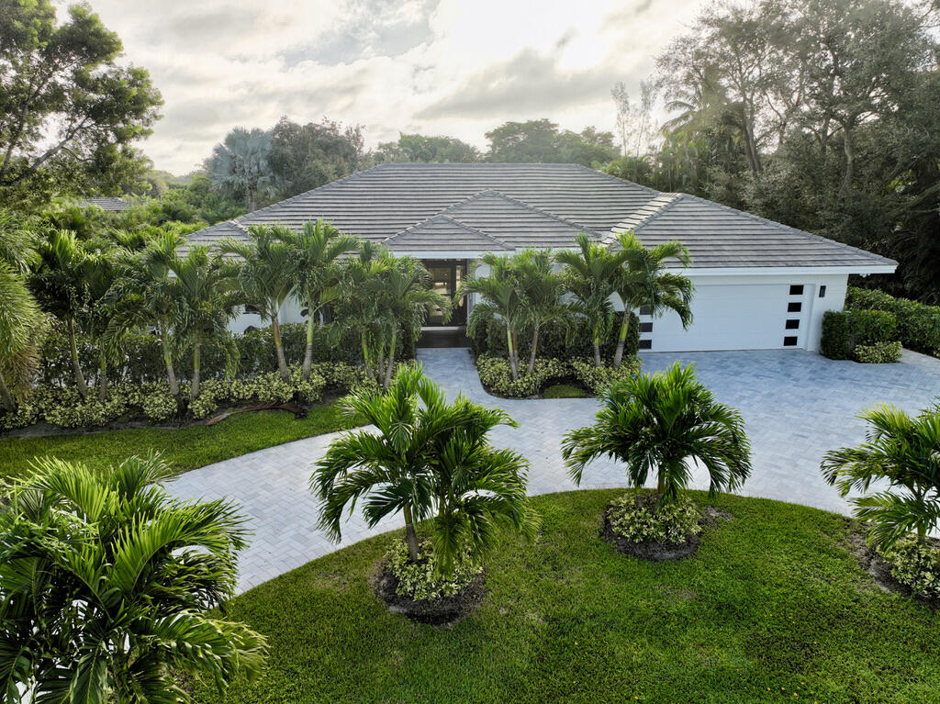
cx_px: 470
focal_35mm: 24
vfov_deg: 56.8
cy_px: 352
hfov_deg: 71.6
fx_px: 651
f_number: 2.8
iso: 400
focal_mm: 12.29
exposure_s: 1/120
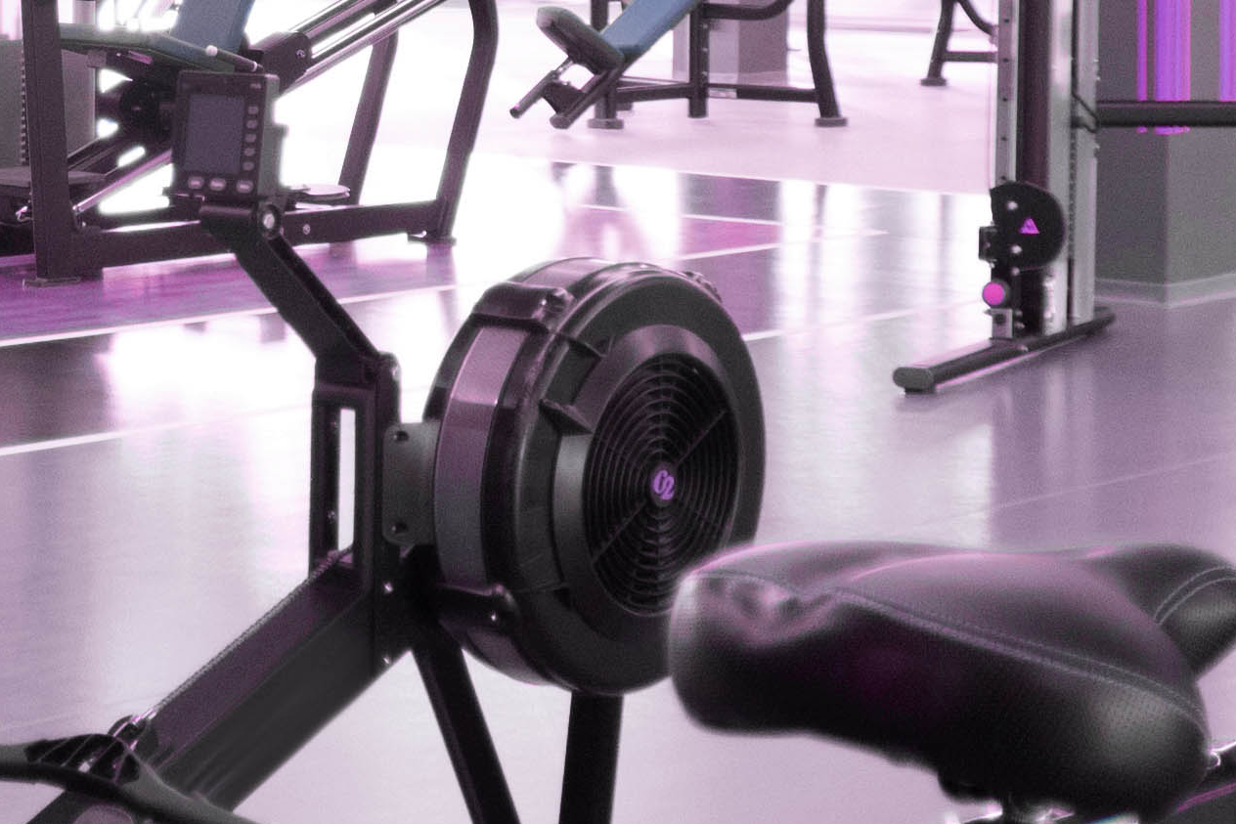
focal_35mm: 111
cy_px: -63
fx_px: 3811
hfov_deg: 18.2
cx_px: 241
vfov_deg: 12.2
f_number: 2.8
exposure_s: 1/60
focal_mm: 17
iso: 800
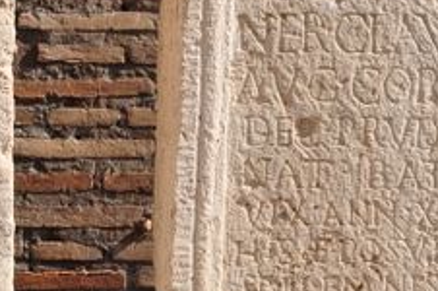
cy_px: 103
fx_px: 2478
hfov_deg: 9.8
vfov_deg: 6.7
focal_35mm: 204
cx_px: -236
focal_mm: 30
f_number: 10
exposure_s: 1/320
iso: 200
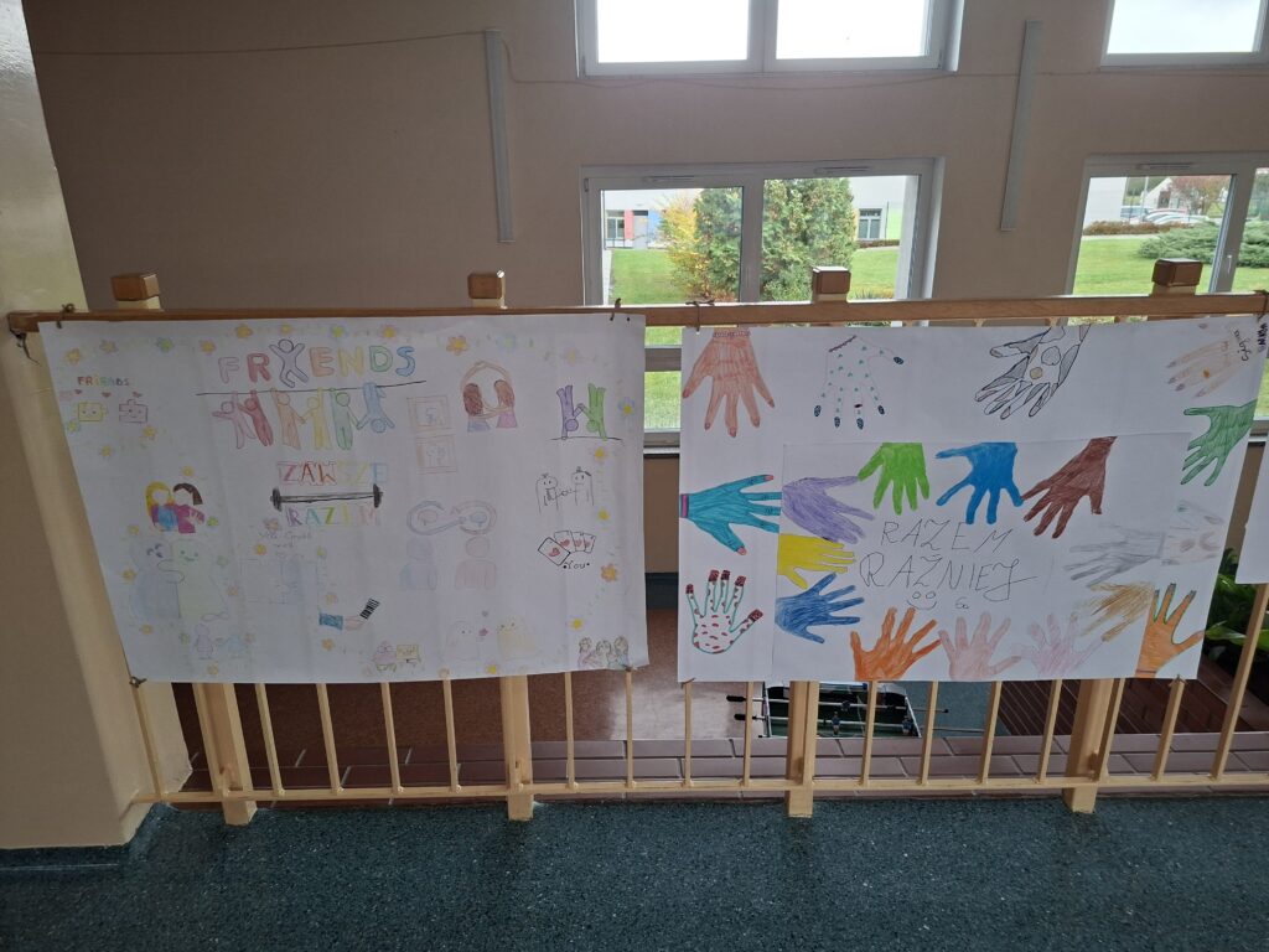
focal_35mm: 23
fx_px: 843
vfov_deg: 58.9
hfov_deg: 73.9
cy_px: 476
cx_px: 634
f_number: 1.8
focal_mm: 5.54
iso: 200
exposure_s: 1/100
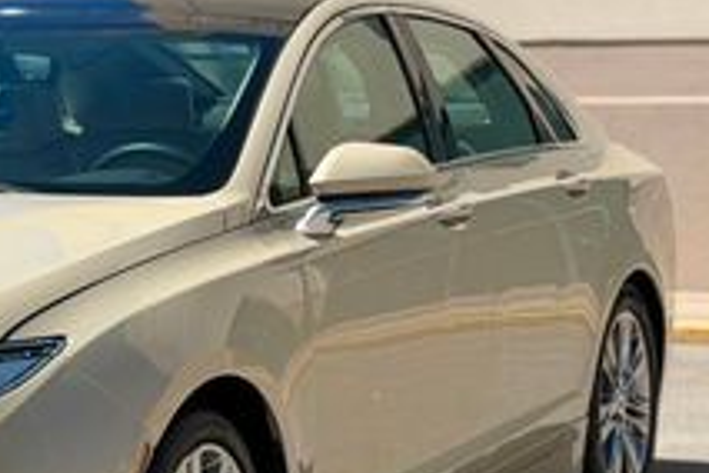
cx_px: -30
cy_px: 390
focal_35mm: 150
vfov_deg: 9.1
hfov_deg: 13.5
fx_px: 2954
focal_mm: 6.76
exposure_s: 1/7143
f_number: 1.78
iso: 64
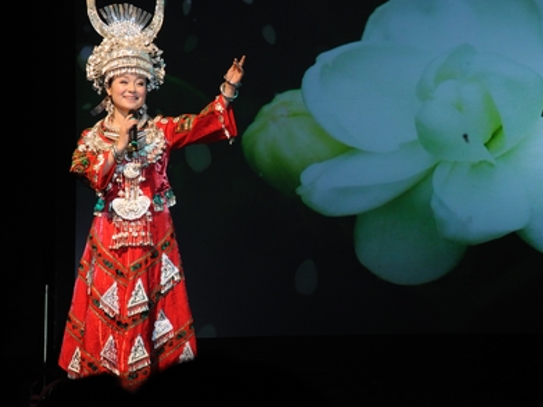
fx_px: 2540
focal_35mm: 162
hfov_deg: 12.2
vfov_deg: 9.2
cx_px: 299
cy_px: 167
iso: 1600
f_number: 10
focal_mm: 120
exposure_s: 1/80
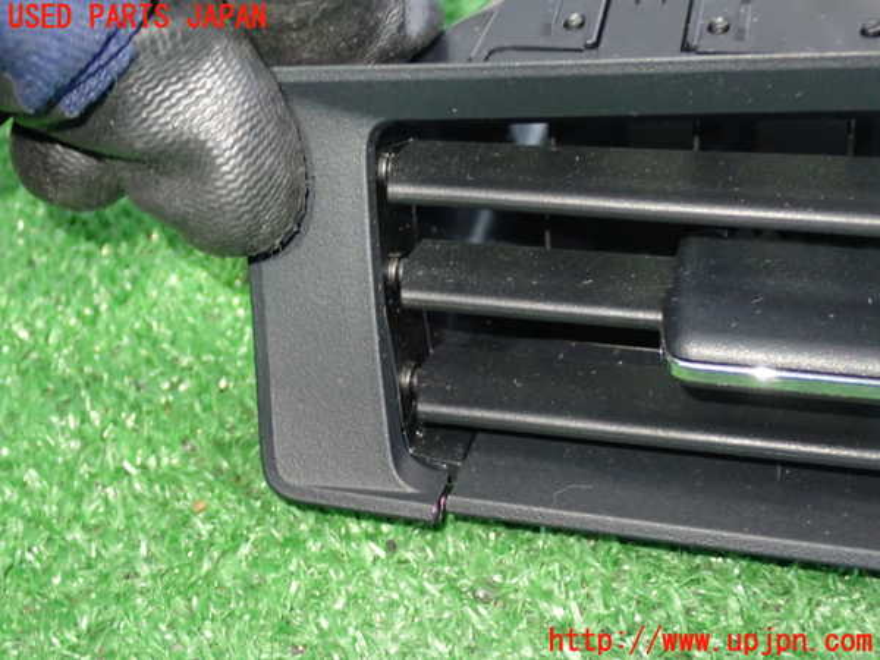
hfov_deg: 33.2
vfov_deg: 25.2
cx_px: 440
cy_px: 330
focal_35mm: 58
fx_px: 1474
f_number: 3.5
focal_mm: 10.35
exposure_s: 1/15
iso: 1000
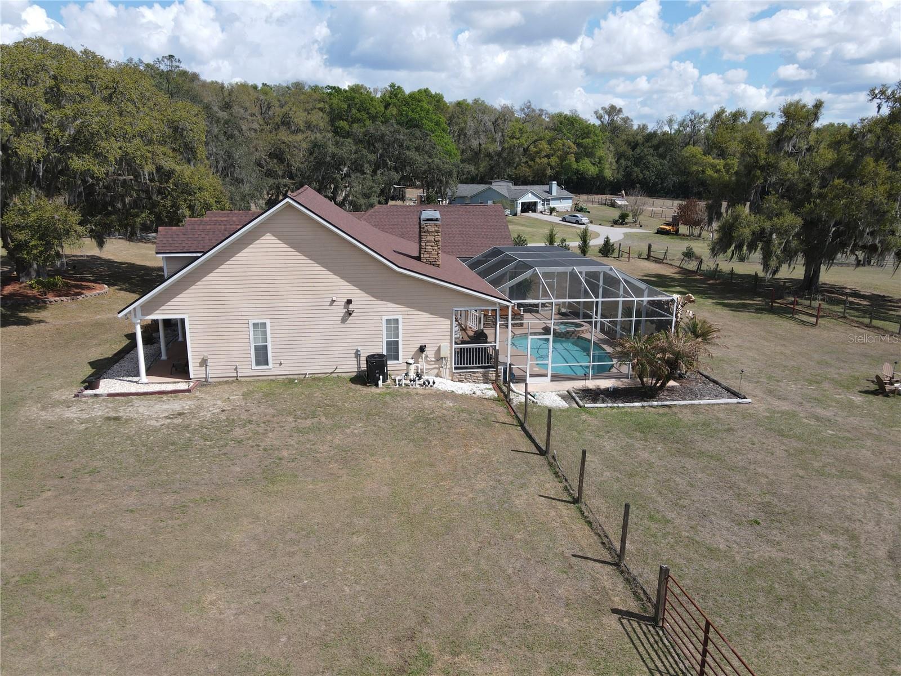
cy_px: 338
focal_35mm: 24
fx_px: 625
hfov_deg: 71.6
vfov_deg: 56.8
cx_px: 450
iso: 100
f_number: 2.8
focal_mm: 4.5
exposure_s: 1/800
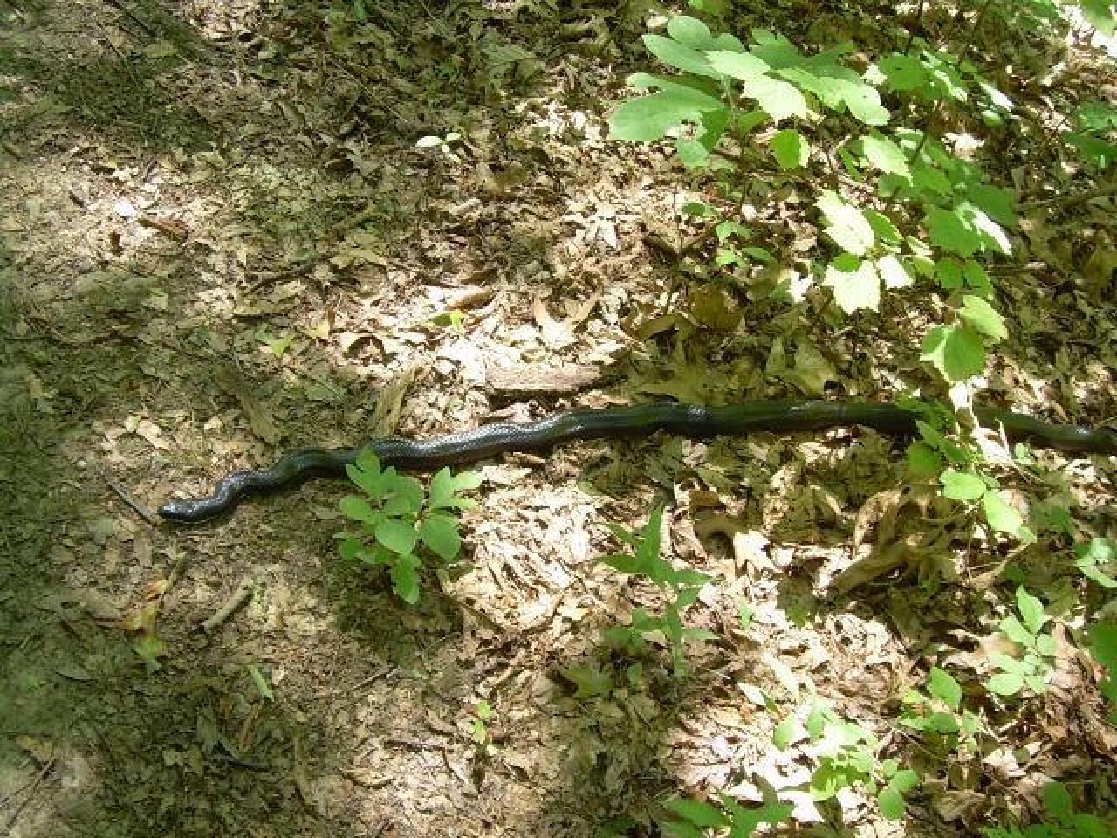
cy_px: 419
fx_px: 1420
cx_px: 558
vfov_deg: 32.9
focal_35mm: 44
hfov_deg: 42.9
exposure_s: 1/35.6
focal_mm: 7.2
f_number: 2.9
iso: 50
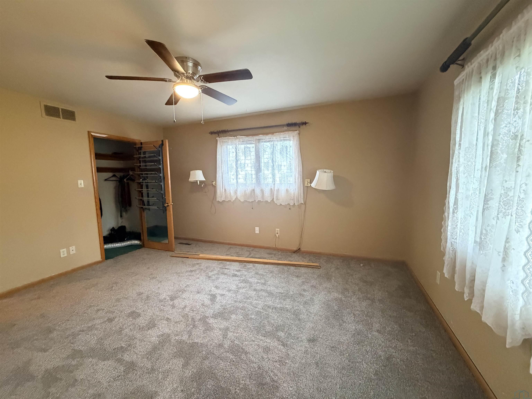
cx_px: 266
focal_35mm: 14
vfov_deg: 85.7
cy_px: 200
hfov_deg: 102.1
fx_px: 215
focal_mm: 2.22
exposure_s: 1/60
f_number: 2.2
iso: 1000
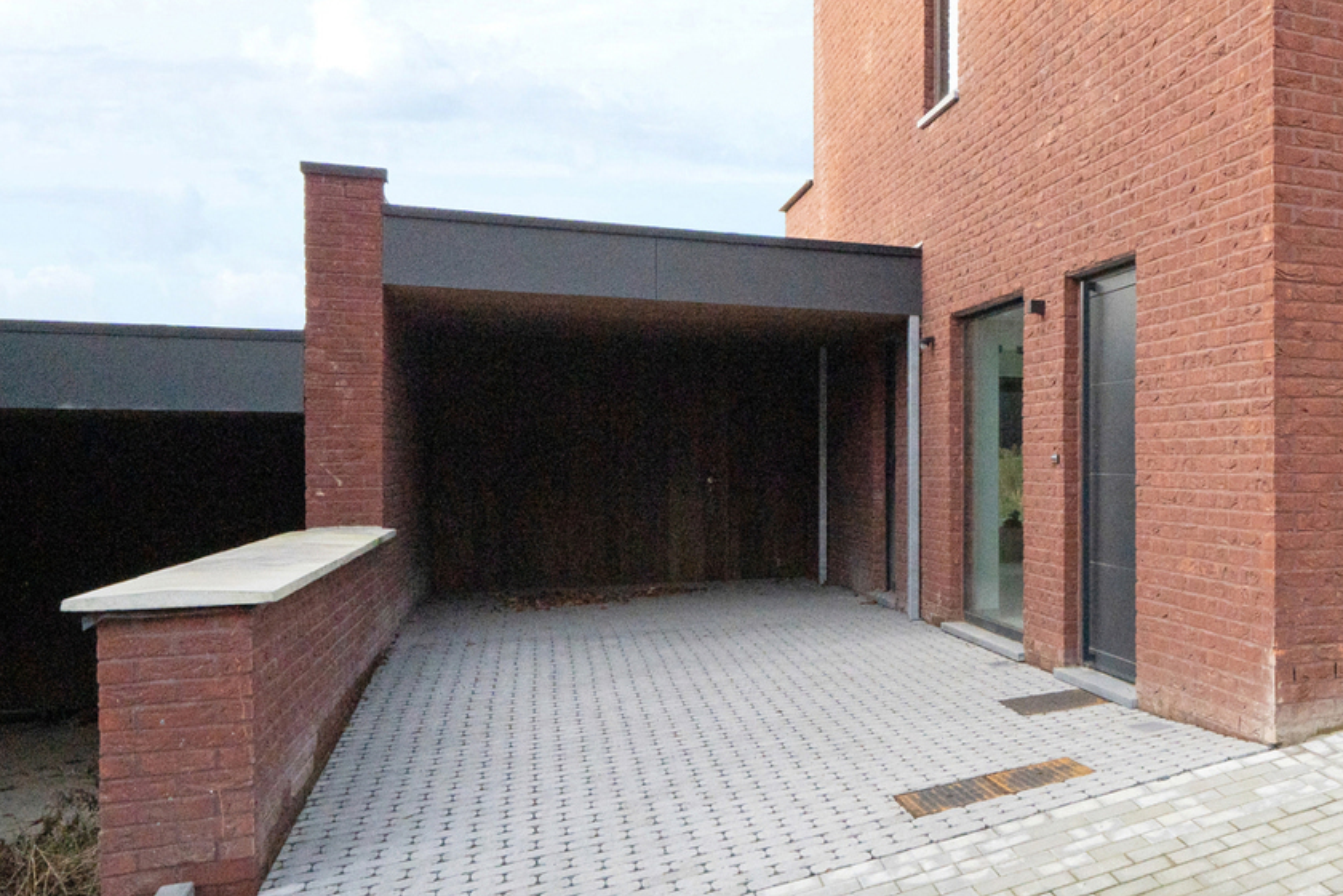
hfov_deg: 45.9
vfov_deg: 32.5
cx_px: 1301
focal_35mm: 36
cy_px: -88
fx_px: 1343
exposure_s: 1/800
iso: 1000
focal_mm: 14
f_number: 11
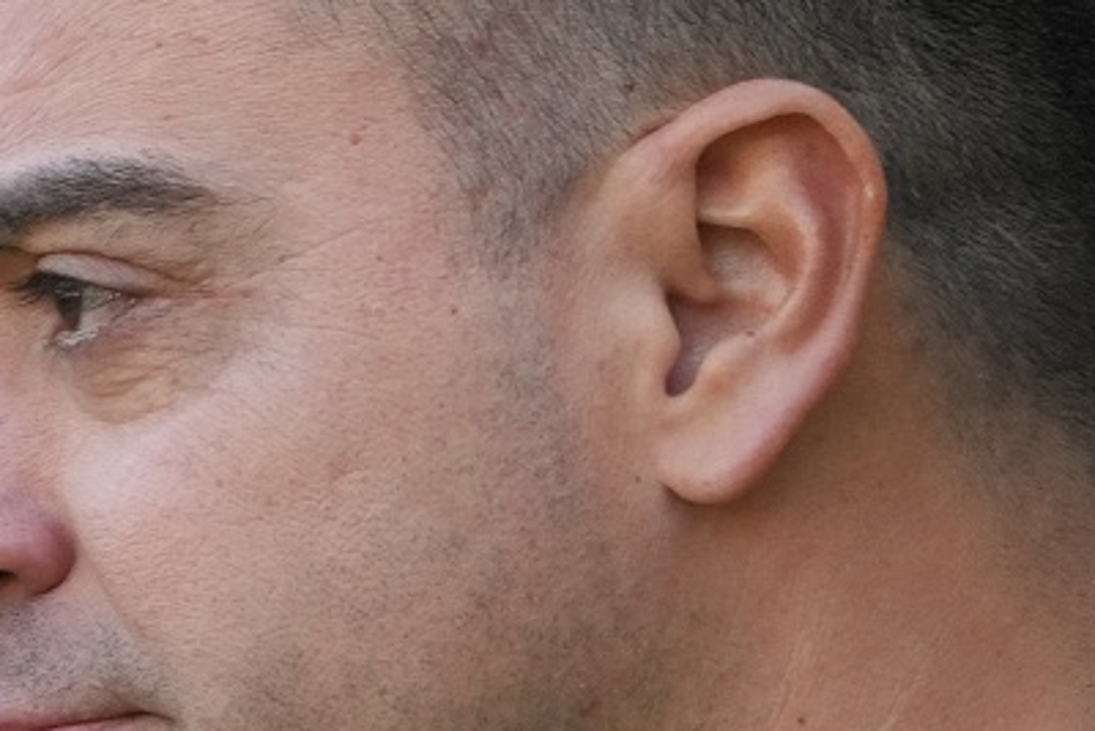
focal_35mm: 1551
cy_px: 819
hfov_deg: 1.3
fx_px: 47191
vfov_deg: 0.9
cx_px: -359
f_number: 6.3
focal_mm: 388
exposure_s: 1/1000
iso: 3200
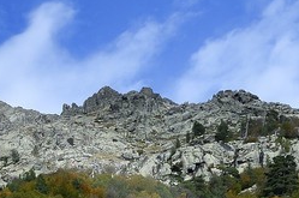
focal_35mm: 103
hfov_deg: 18.2
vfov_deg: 10.0
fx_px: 854
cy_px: 584
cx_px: -114
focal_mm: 16
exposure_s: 1/250
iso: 200
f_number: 11
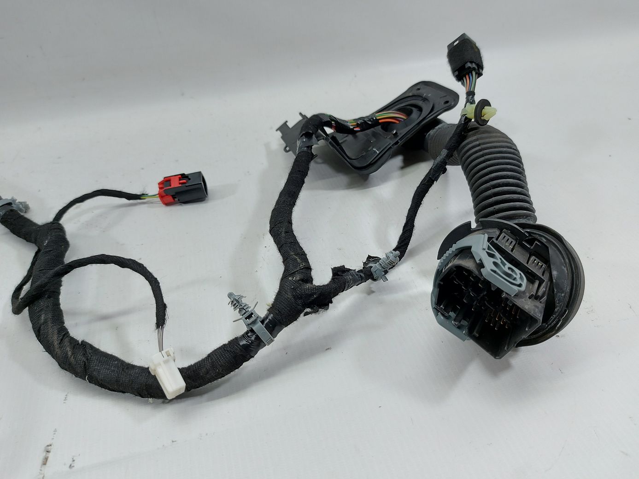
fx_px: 443
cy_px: 240
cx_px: 320
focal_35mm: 24
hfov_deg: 71.6
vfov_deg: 56.8
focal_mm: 5.23
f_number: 1.8
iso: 50
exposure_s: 1/50
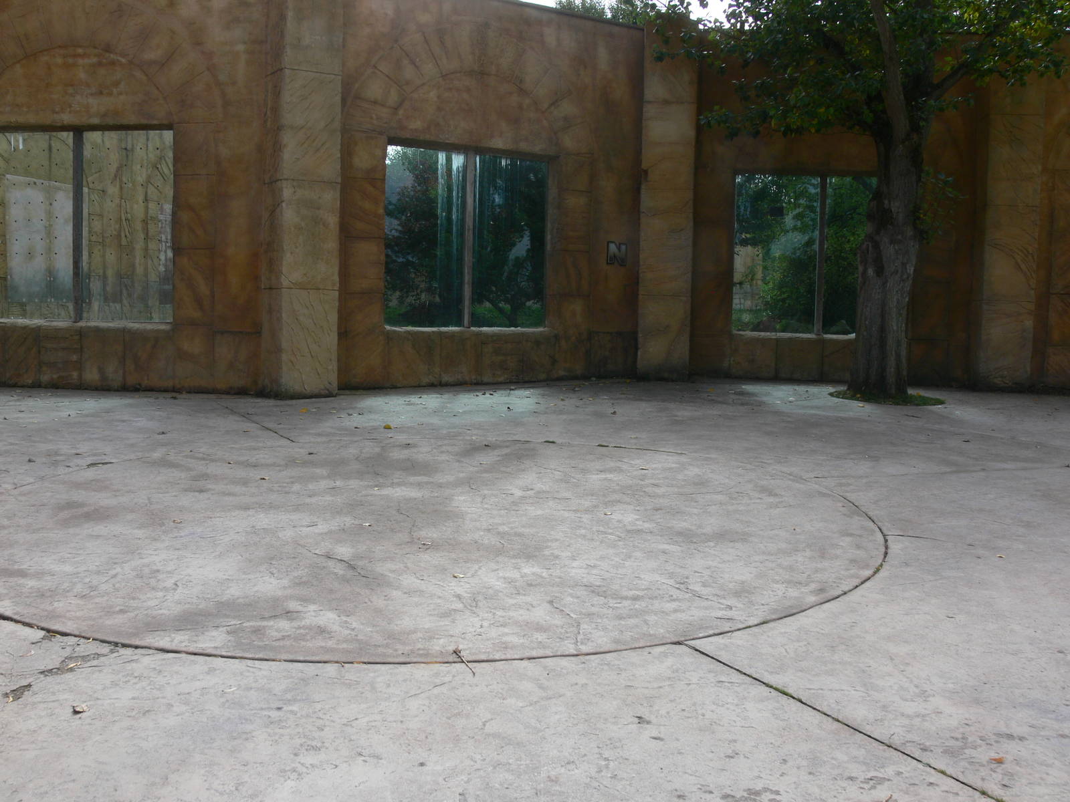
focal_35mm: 35
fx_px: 1082
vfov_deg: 40.7
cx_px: 535
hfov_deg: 52.6
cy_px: 401
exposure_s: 1/200
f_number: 5.6
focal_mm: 7.4
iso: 80
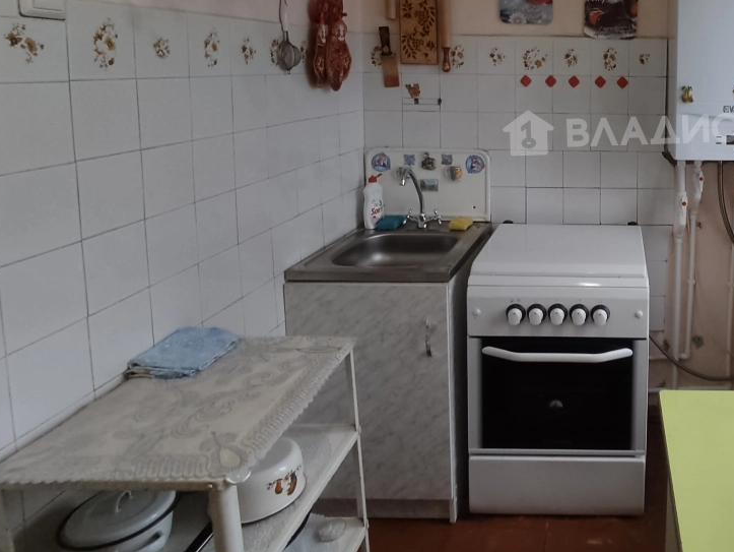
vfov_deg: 50.6
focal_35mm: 26
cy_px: 129
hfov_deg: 59.9
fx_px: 552
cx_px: 621
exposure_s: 1/33
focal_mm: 1.6
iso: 60
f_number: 2.2
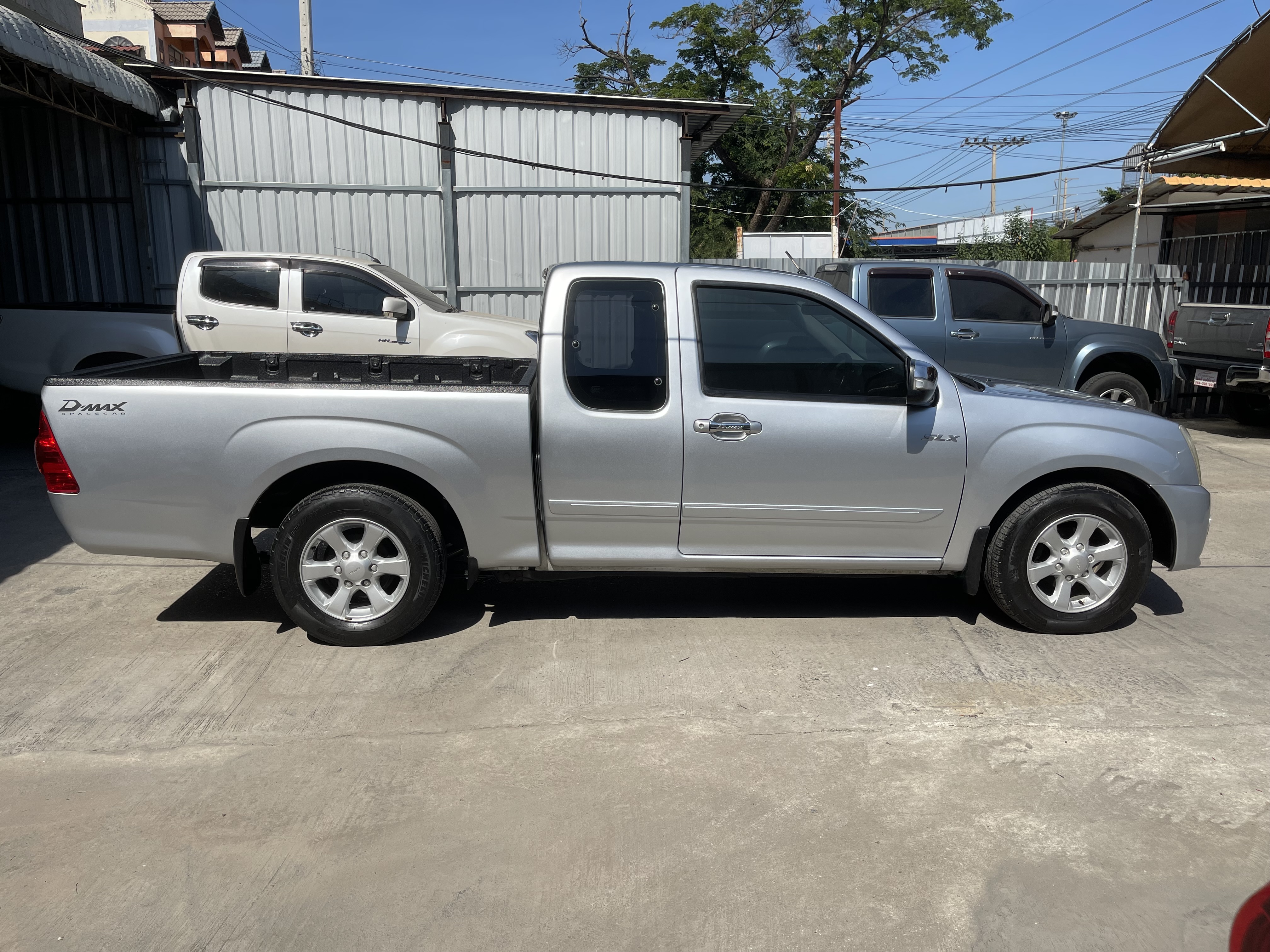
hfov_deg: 69.4
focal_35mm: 25
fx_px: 917
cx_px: 635
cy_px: 476
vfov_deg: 54.9
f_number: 1.6
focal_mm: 5.1
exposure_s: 1/6250
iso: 32
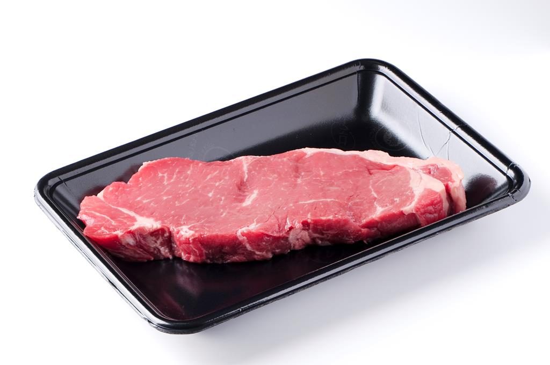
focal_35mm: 128
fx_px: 1945
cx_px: 275
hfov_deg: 16.1
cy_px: 182
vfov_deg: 10.7
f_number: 7.1
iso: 100
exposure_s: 1/60
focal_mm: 85
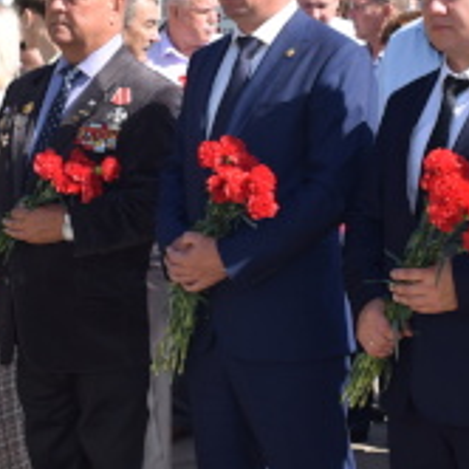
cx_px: 175
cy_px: 133
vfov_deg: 14.0
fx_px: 1909
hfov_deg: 14.0
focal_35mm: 125
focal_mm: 27
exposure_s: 1/200
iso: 100
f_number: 8
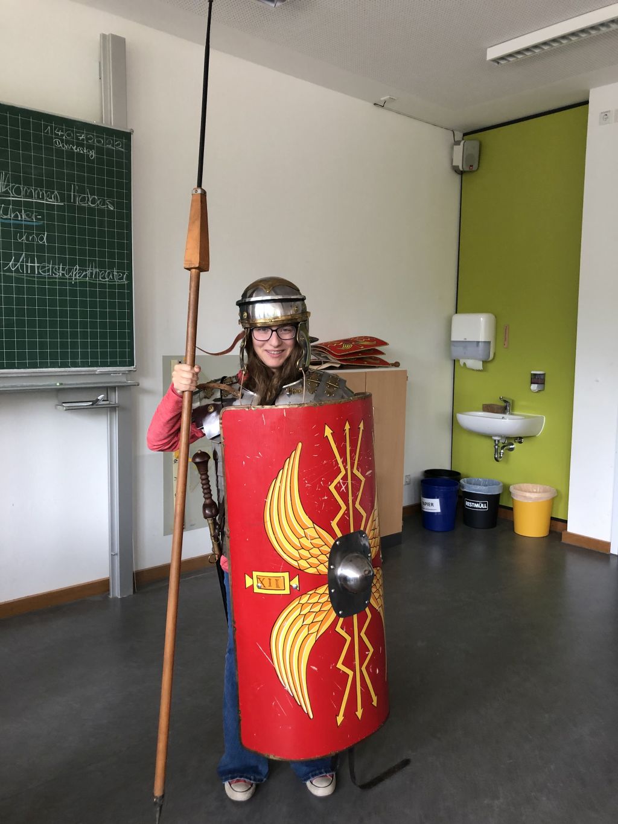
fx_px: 666
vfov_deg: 63.4
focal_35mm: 28
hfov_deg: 49.8
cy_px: 412
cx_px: 309
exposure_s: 1/30
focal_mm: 3.99
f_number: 1.8
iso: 40
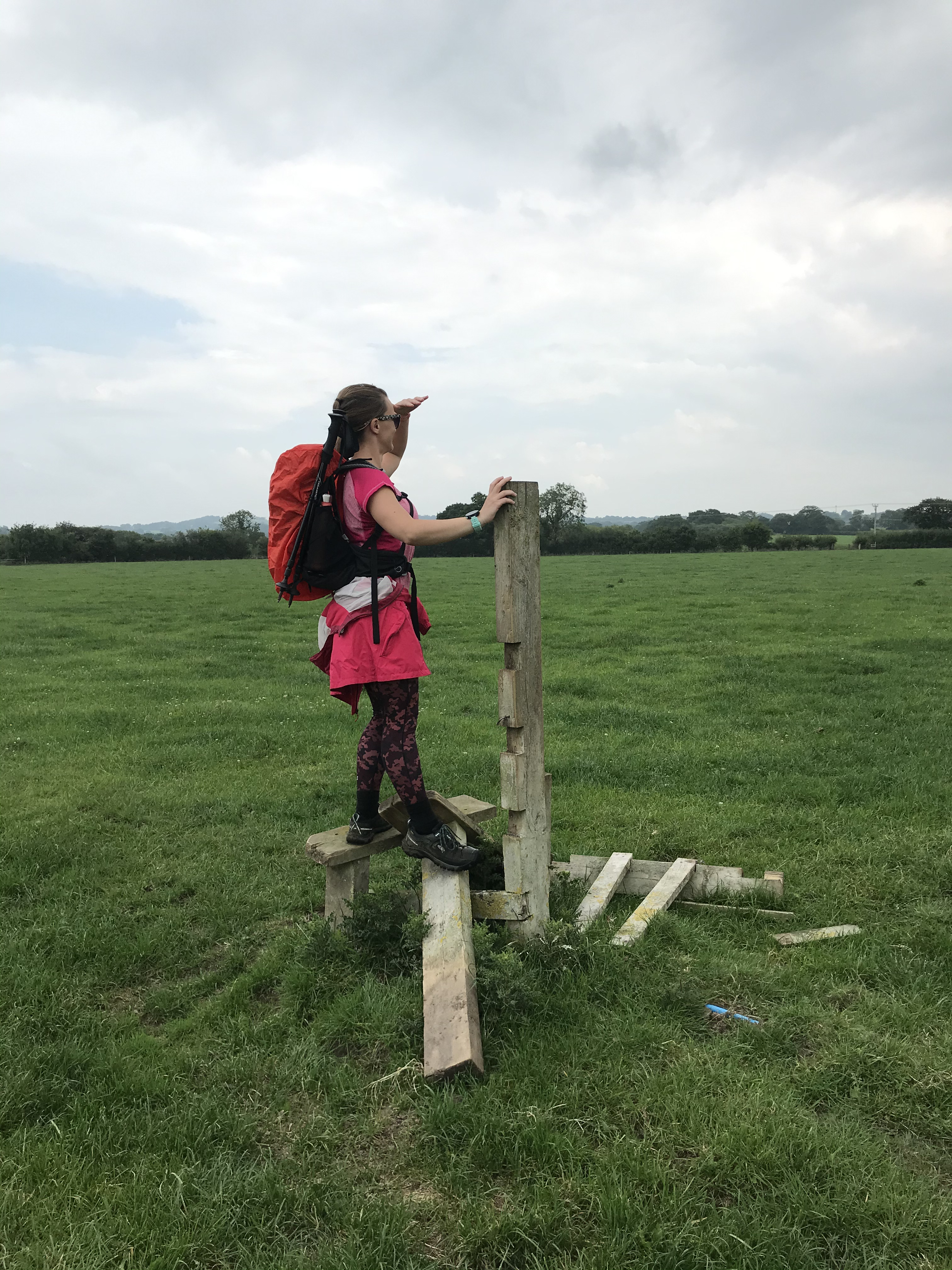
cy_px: 635
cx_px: 476
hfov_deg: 49.7
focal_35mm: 28
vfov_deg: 63.4
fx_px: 1027
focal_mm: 3.99
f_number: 1.8
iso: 20
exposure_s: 1/1277
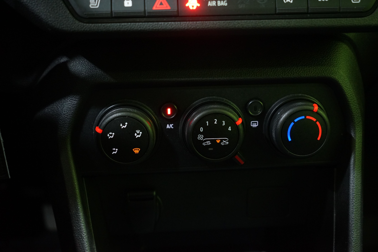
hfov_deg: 48.5
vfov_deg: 33.4
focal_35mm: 40
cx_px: 189
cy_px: 126
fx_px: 420
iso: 3200
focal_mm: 40
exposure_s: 1/20
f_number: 4.5
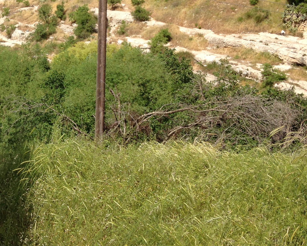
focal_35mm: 70
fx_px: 636
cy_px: 21
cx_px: 11
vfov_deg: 21.3
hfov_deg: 25.9
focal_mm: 4.12
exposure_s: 1/1748
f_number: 2.4
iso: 50
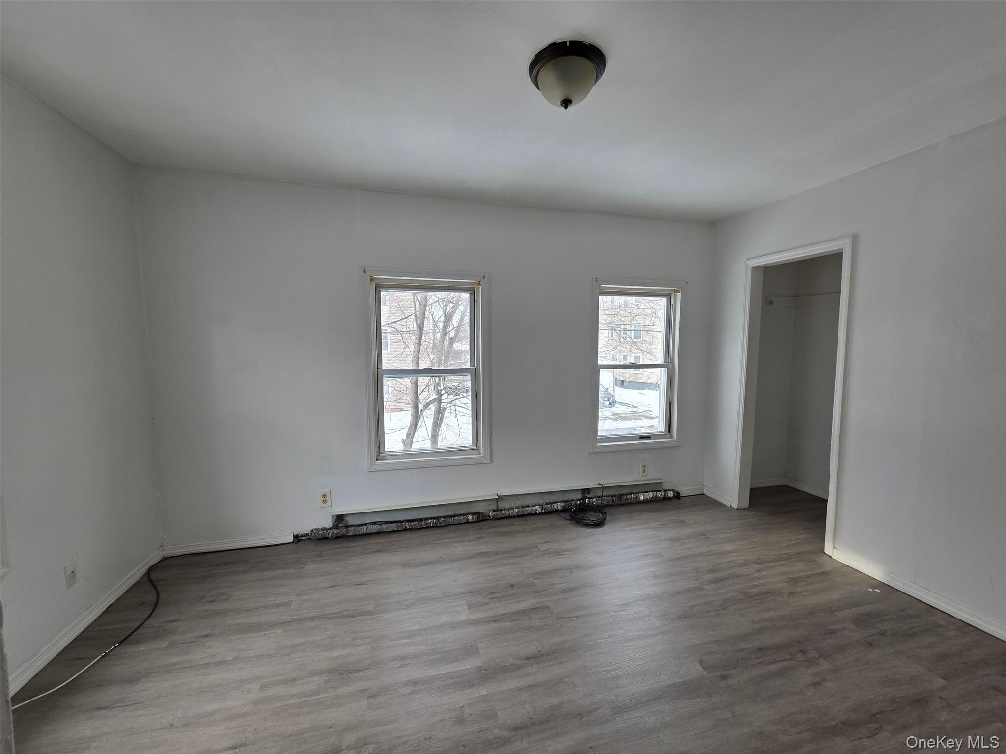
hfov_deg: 106.2
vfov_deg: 89.9
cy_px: 377
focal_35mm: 13
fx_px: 378
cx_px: 503
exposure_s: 1/120
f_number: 1.9
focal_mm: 2.2
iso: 40
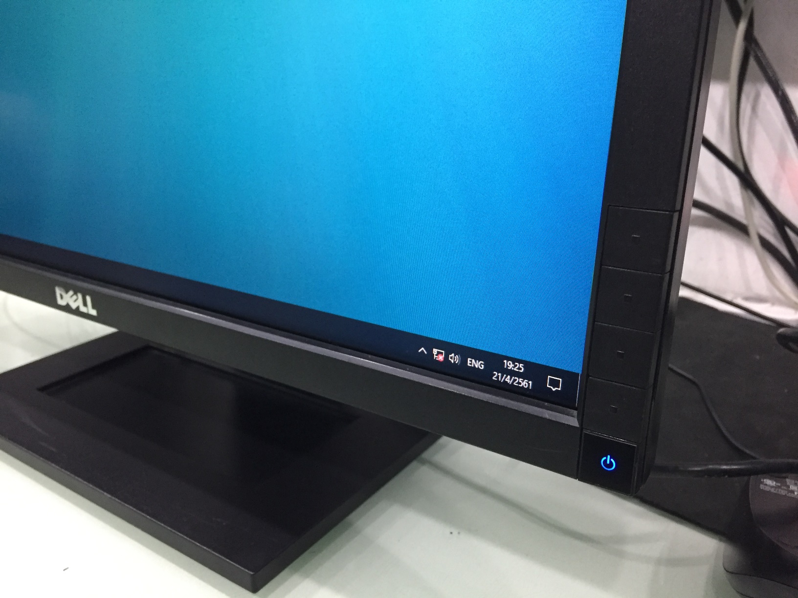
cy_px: 299
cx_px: 399
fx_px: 669
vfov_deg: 48.2
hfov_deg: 61.7
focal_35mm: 29
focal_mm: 4.15
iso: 200
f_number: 2.2
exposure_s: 1/33
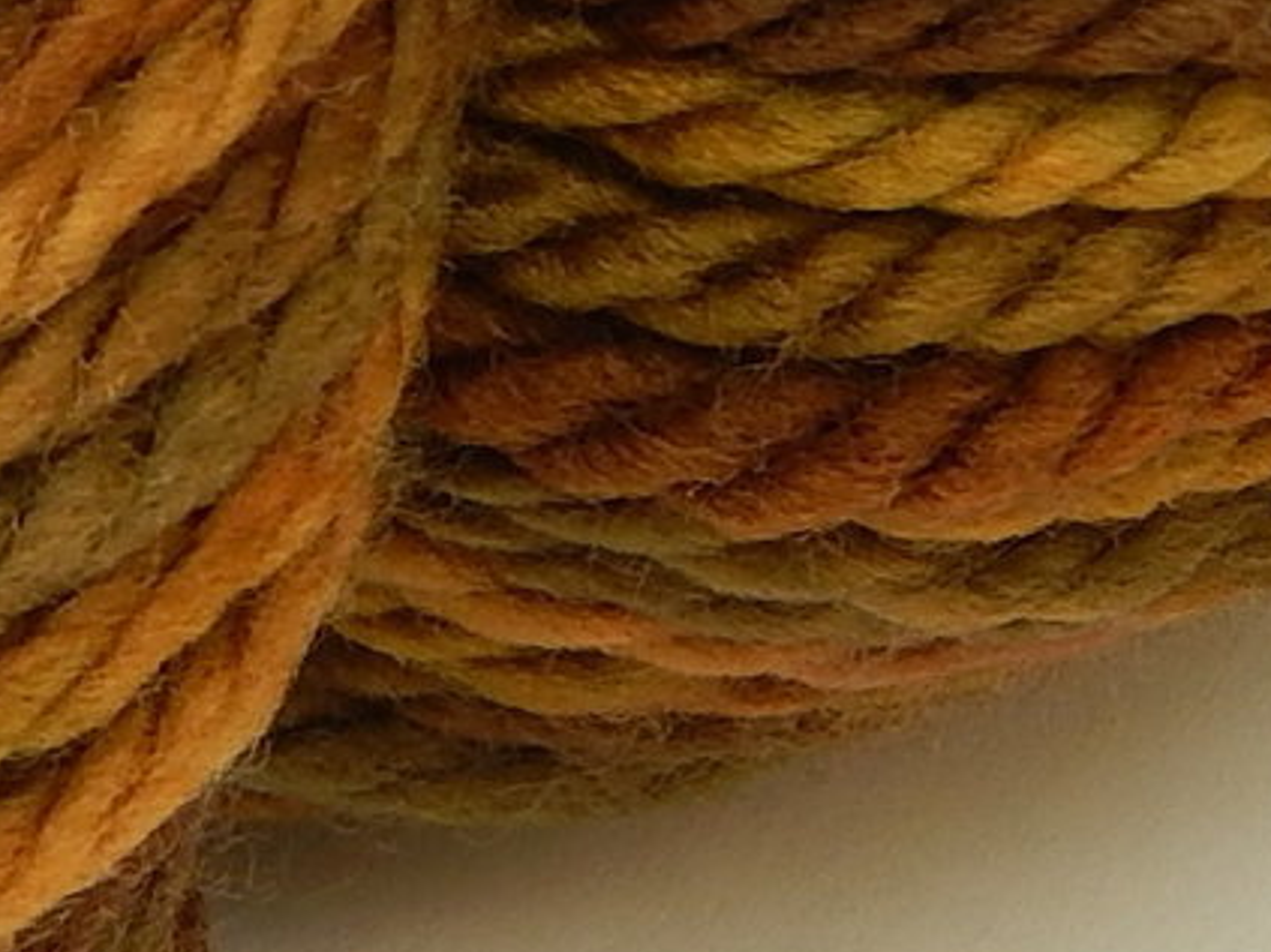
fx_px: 17509
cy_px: 204
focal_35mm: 477
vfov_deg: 3.1
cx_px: -1334
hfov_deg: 4.1
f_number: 4.5
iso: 125
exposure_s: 1/25
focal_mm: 18.7
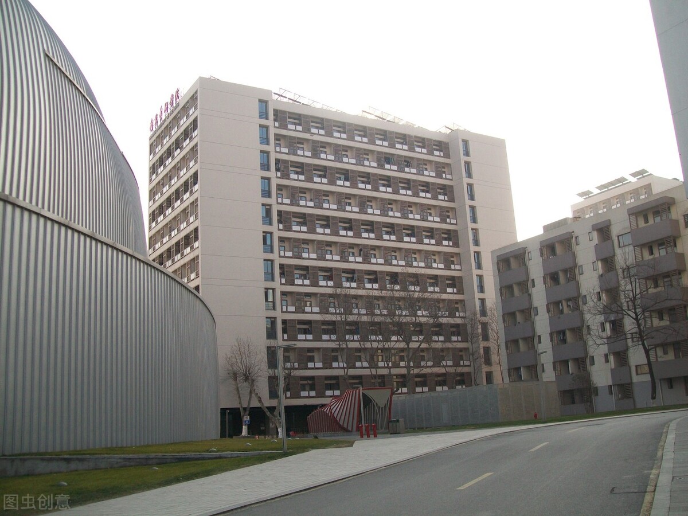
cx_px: 344
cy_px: 258
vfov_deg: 39.7
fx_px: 716
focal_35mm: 36
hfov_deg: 51.4
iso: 64
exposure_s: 1/400
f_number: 2.7
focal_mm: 6
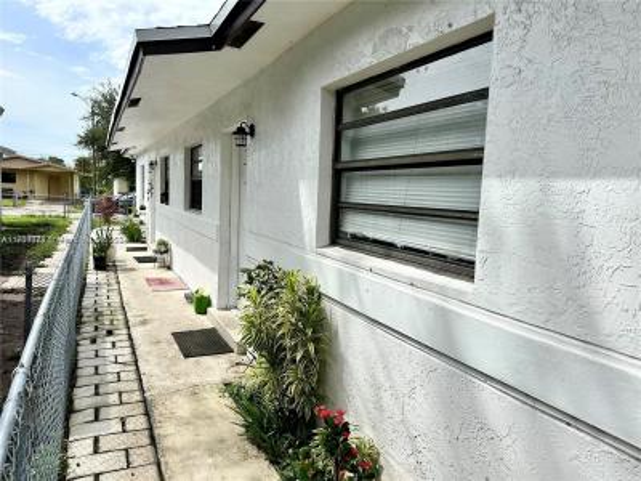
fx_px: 444
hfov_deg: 71.6
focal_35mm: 24
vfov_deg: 56.8
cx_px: 320
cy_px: 240
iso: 80
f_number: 1.78
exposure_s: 1/3861
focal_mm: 6.86
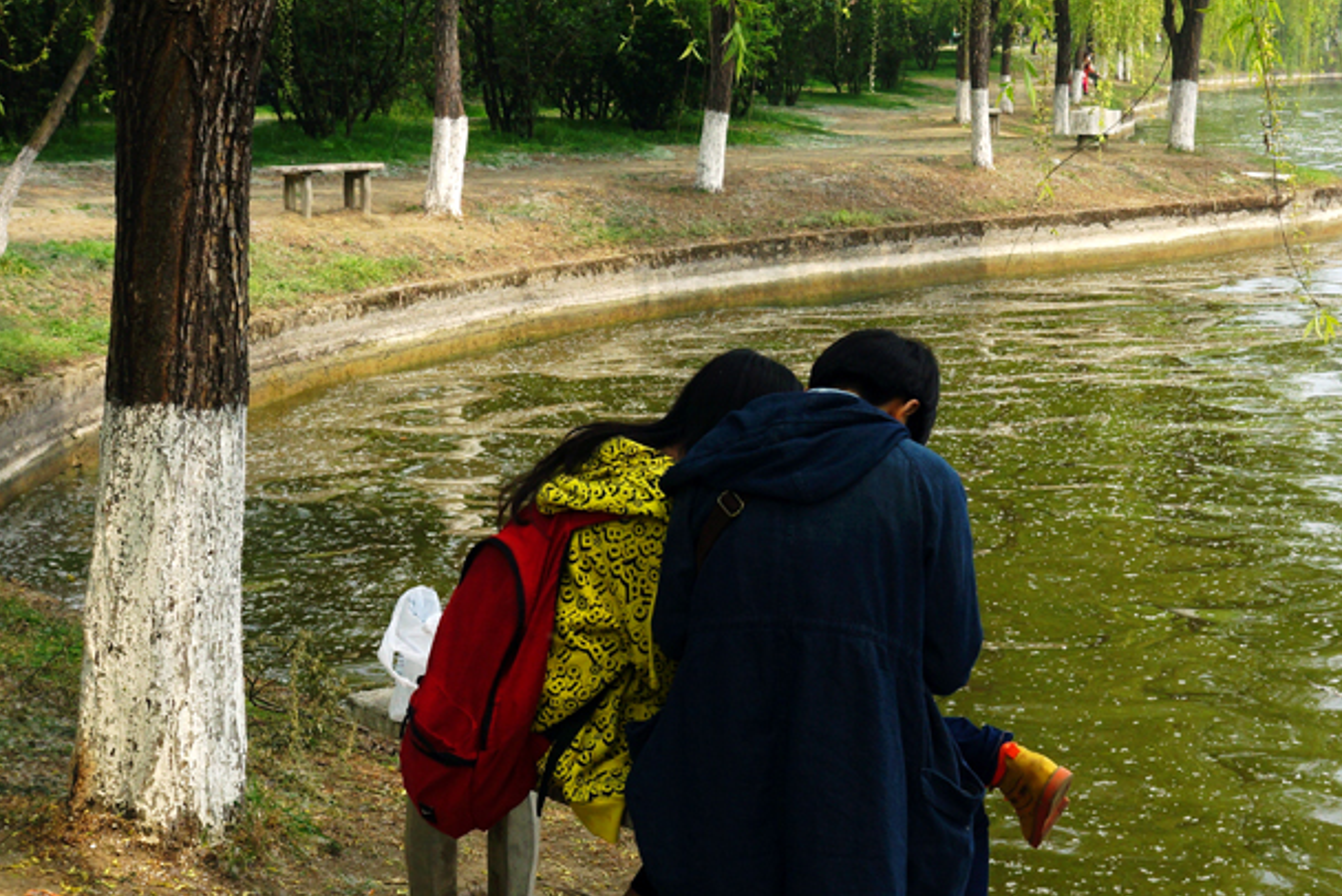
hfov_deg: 27.2
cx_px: 896
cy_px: 614
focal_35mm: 74
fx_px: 2760
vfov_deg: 18.4
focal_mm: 30
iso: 125
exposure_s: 1/250
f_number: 10
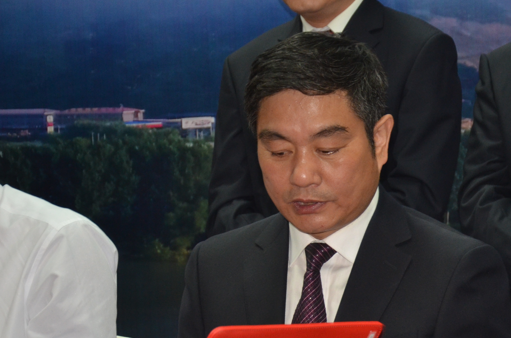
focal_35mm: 195
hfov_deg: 10.5
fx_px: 2762
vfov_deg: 7.0
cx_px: 448
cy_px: 243
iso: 800
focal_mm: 70
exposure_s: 1/60
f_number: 5.3
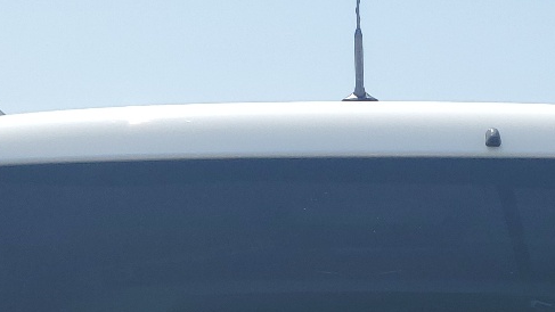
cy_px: 681
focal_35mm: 93
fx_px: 1369
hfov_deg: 22.8
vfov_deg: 11.4
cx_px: 385
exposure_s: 1/3333
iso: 50
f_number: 1.5
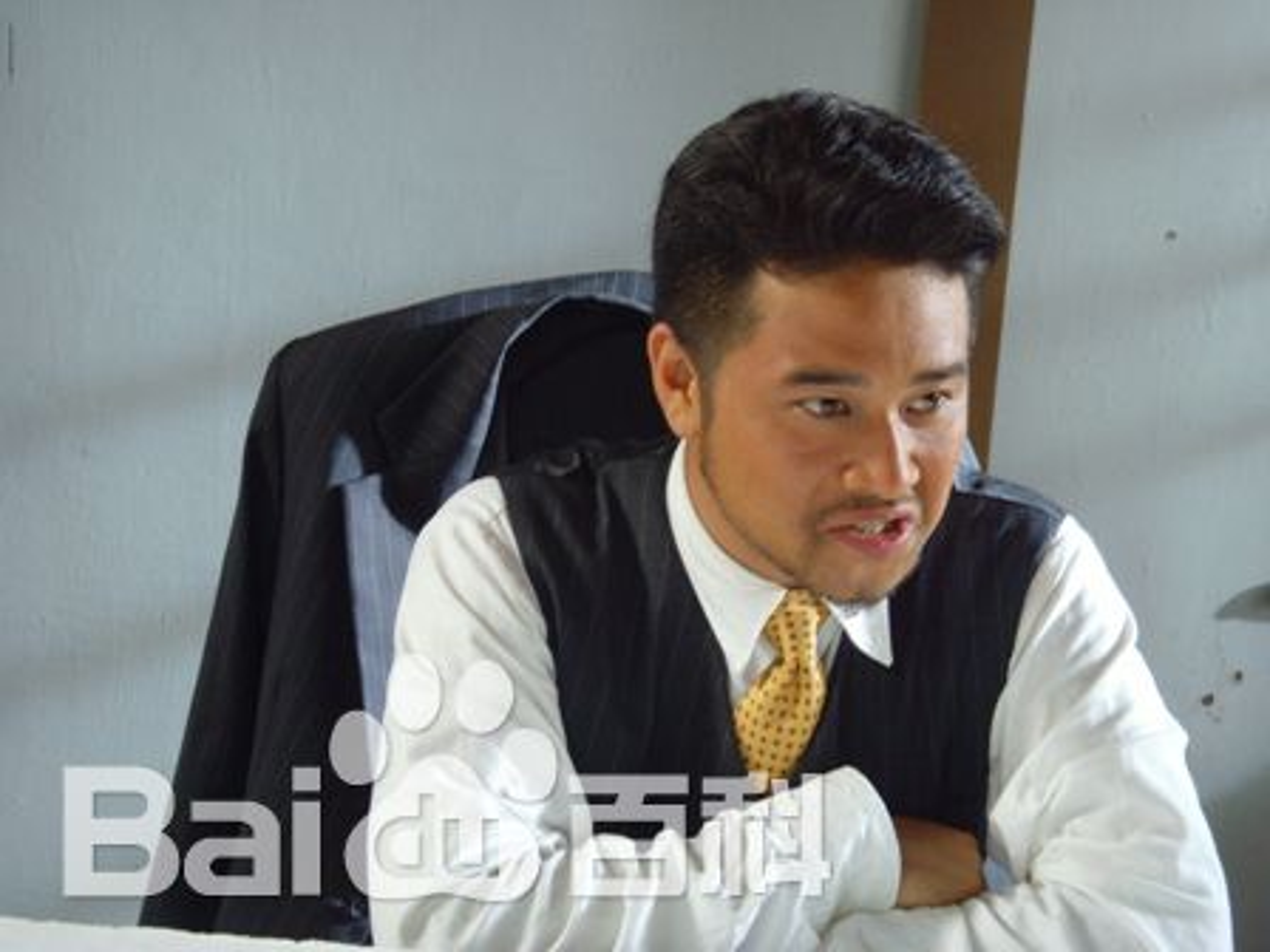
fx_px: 2935
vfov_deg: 18.4
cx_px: 635
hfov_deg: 24.4
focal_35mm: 80
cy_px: 476
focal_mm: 13.7
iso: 200
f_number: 4.2
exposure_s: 1/45
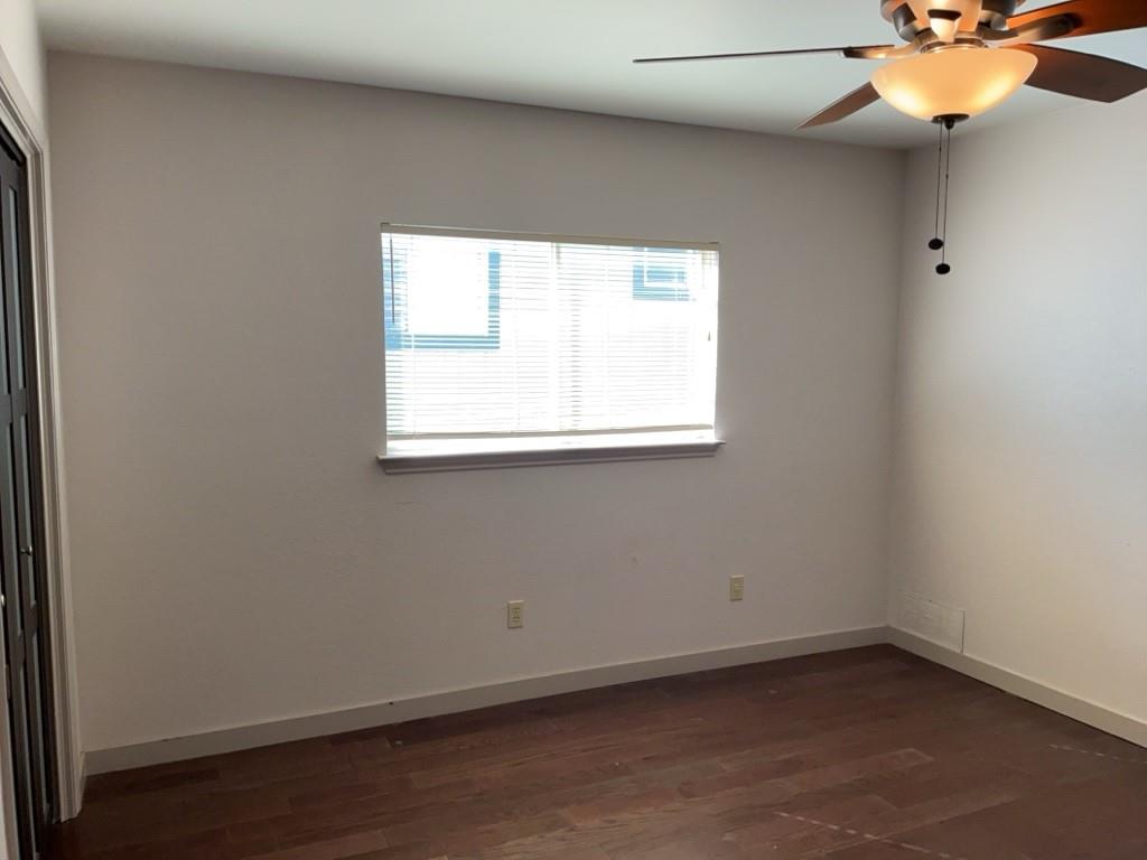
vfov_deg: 51.4
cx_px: 574
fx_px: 895
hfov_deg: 65.3
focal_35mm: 27
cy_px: 430
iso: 32
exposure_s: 1/60
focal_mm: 3
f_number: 1.8
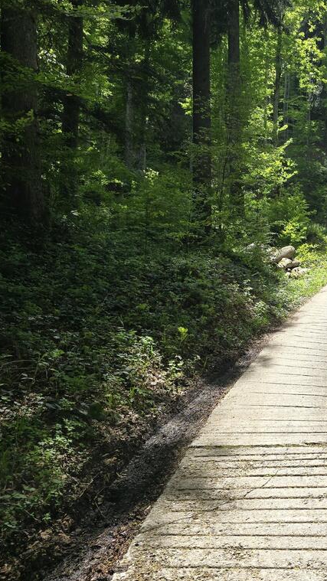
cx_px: 364
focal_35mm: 34
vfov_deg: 58.0
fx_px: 524
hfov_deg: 30.8
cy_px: 294
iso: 12
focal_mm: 6.3
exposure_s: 1/275
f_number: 1.7
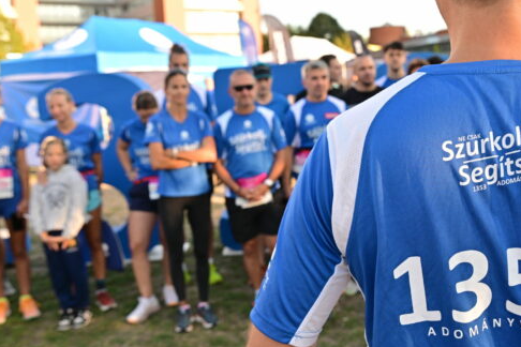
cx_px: 346
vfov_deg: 31.2
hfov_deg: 44.8
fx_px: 622
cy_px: 153
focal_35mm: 43
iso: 800
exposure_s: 1/800
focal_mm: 29
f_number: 4
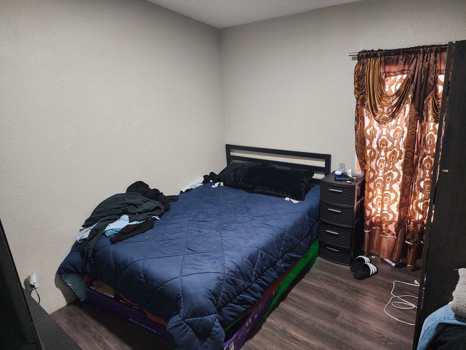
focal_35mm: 23
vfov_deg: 58.9
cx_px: 233
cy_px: 175
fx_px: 310
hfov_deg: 73.9
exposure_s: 1/40
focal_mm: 6.4
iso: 640
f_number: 1.8
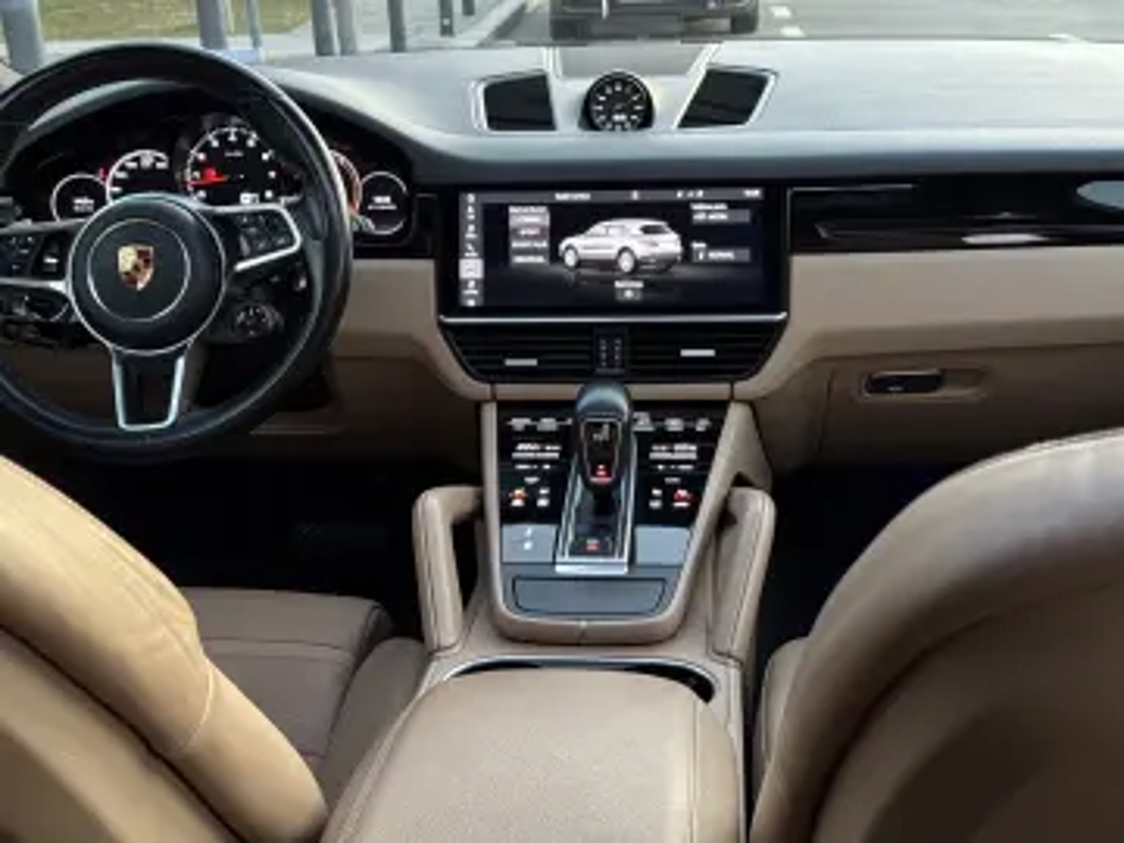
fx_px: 1559
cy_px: 422
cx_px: 562
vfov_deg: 30.3
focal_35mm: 48
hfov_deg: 39.7
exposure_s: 1/51
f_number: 1.78
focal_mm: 6.76
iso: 160
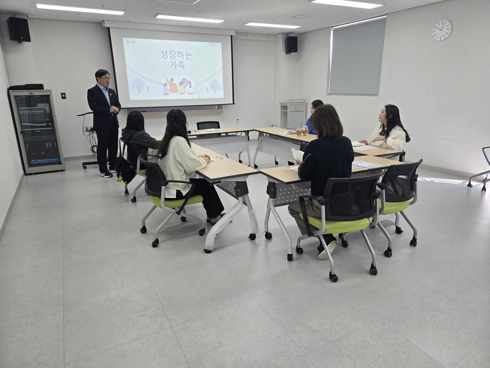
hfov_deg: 73.9
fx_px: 326
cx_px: 245
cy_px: 184
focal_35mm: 23
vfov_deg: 58.9
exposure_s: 1/120
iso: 40
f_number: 1.8
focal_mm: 5.4
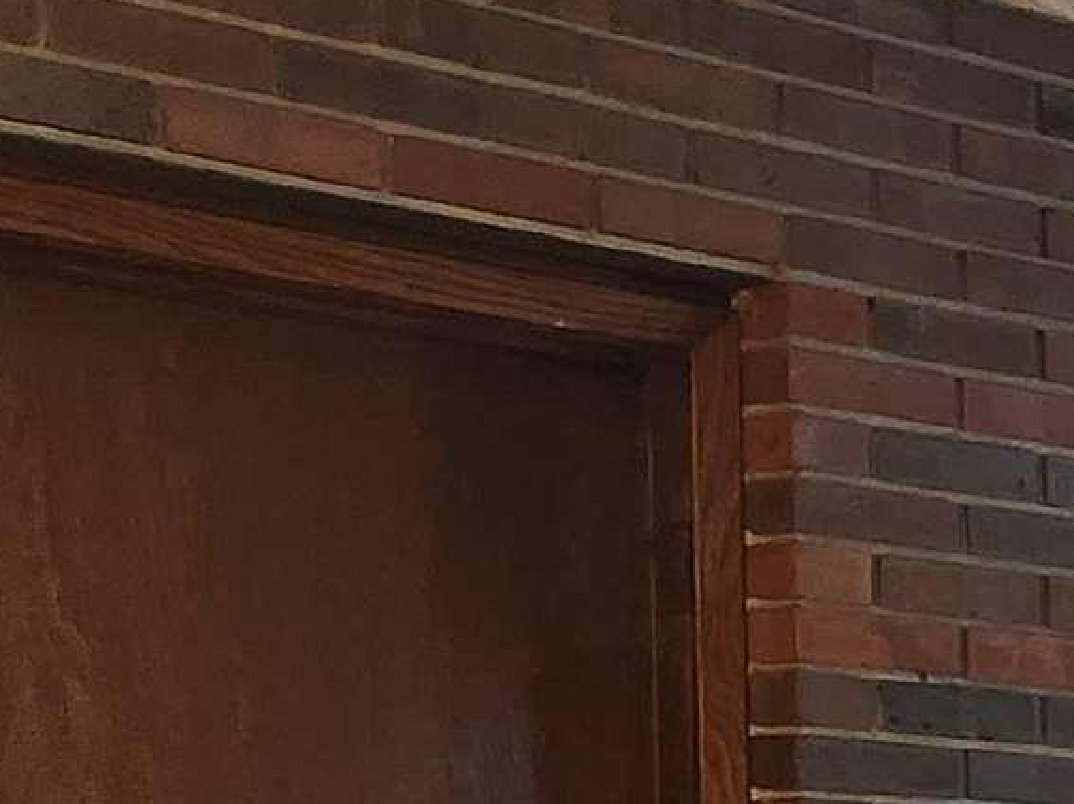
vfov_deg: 11.3
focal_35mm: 124
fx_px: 3846
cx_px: 2595
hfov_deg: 12.4
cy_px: 1316
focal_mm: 5.4
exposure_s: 1/120
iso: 250
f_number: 1.8
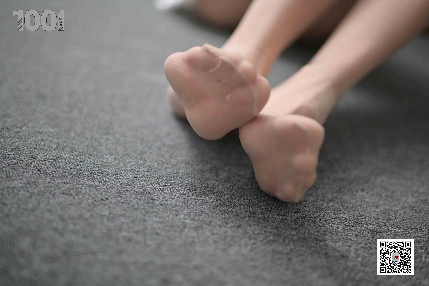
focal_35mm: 35
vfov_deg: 37.9
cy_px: 143
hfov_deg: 54.4
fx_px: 417
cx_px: 214
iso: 400
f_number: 1.4
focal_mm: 35
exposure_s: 1/200
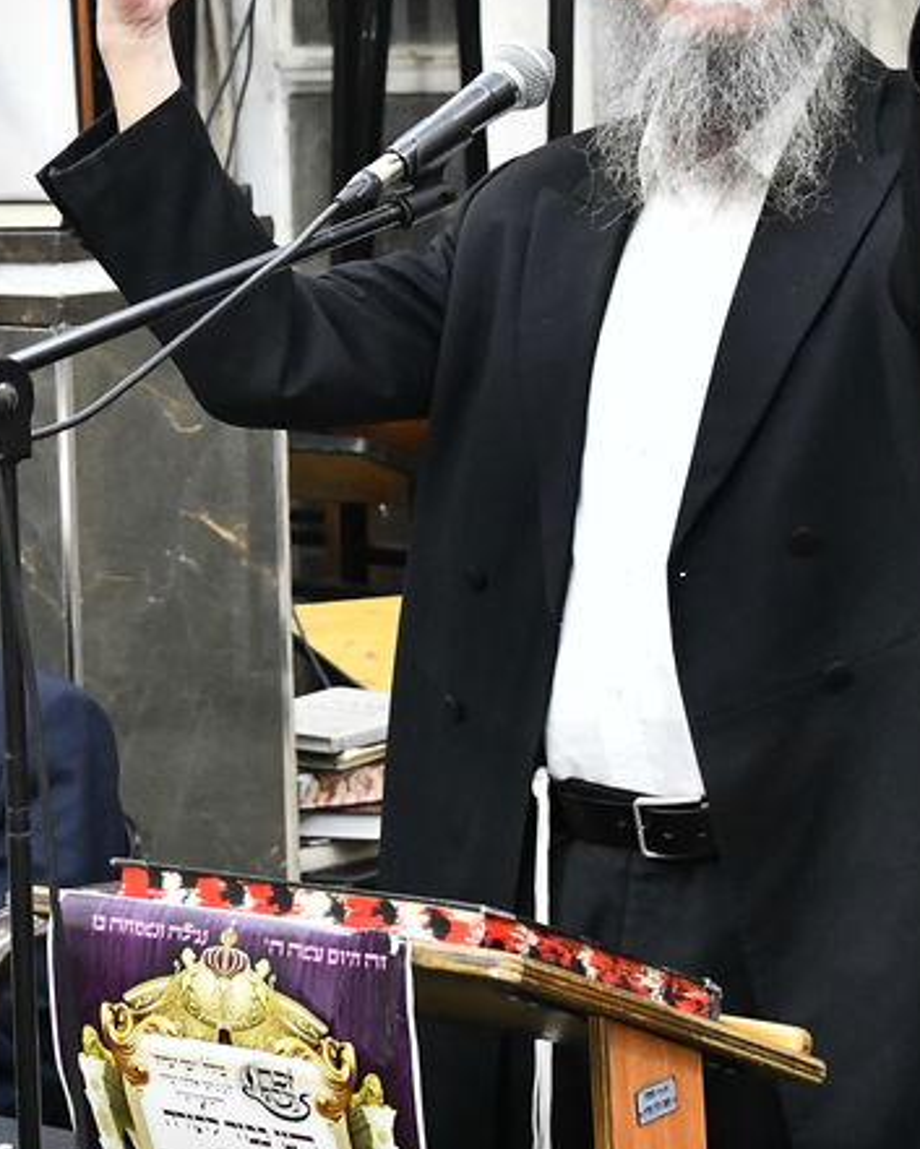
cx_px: 240
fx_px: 4865
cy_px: 322
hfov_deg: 10.8
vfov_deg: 13.4
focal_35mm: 143
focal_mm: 48
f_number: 5.6
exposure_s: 1/200
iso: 2500
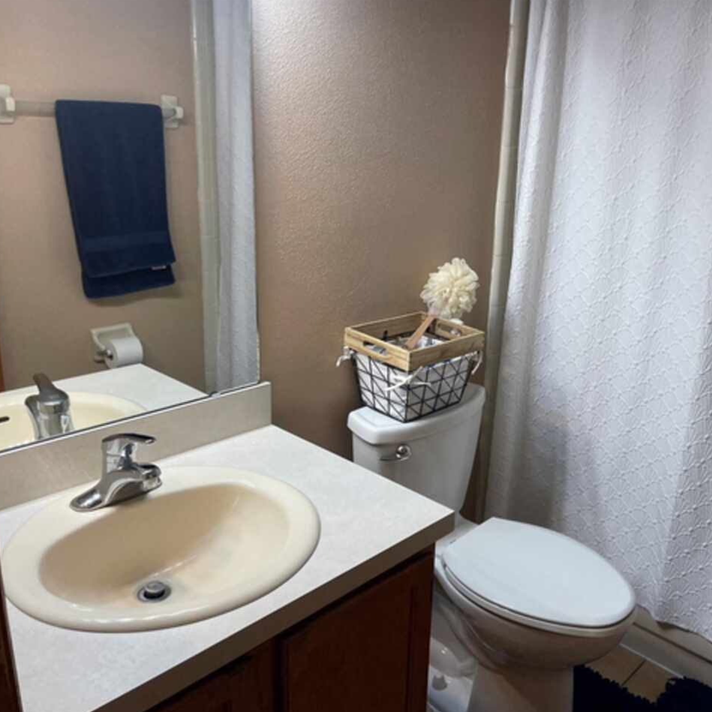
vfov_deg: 52.5
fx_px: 721
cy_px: 356
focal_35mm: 31
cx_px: 437
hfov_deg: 52.1
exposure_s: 1/120
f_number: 1.6
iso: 64
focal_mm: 4.2
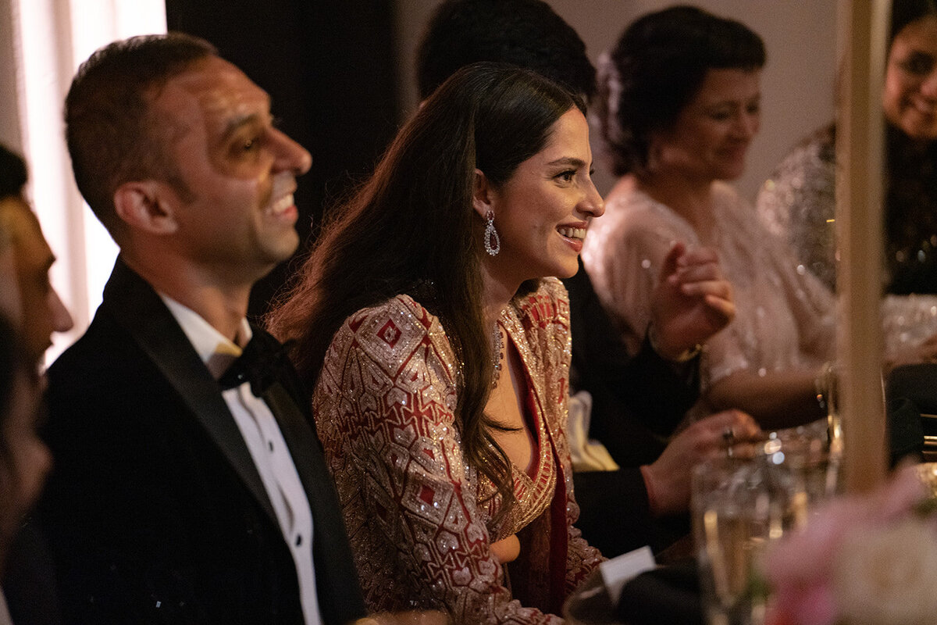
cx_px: 468
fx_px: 3826
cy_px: 312
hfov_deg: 14.0
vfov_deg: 9.3
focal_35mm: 147
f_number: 2.8
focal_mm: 147
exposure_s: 1/200
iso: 5000
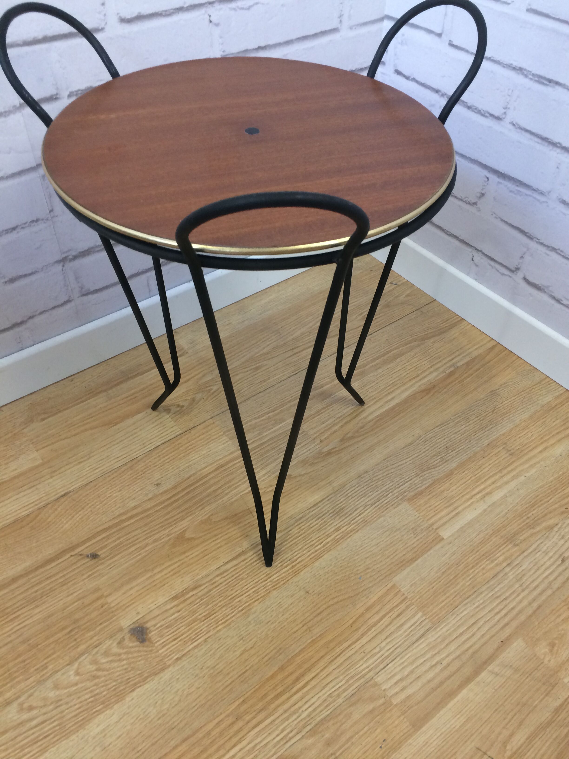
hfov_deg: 48.2
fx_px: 636
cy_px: 380
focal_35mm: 29
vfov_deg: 61.7
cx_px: 284
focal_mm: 4.15
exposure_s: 1/33
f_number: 2.2
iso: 64
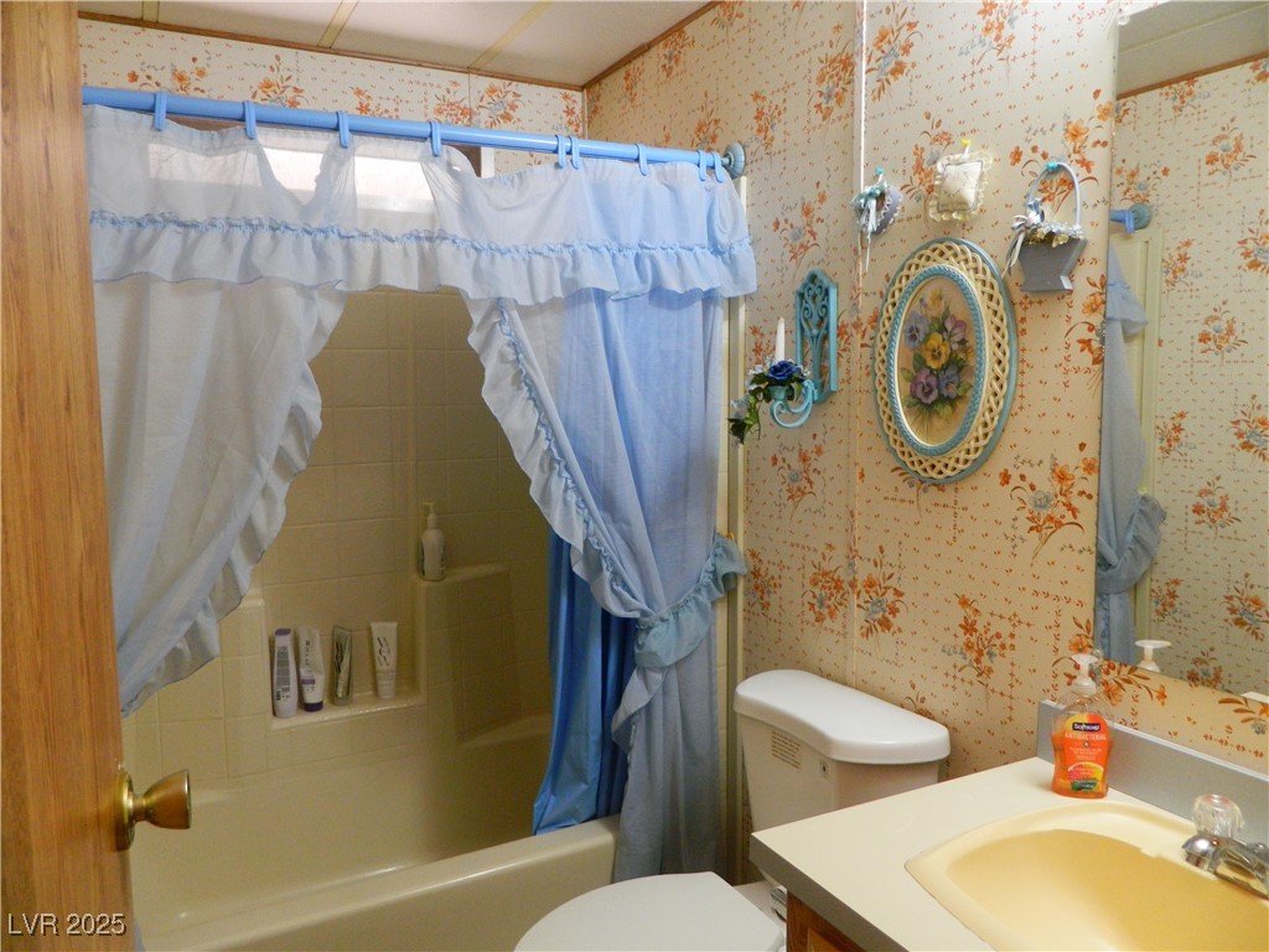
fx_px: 916
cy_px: 476
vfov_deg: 54.9
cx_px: 634
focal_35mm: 25
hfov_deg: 69.4
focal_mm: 4.5
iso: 200
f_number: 3.1
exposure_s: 1/30
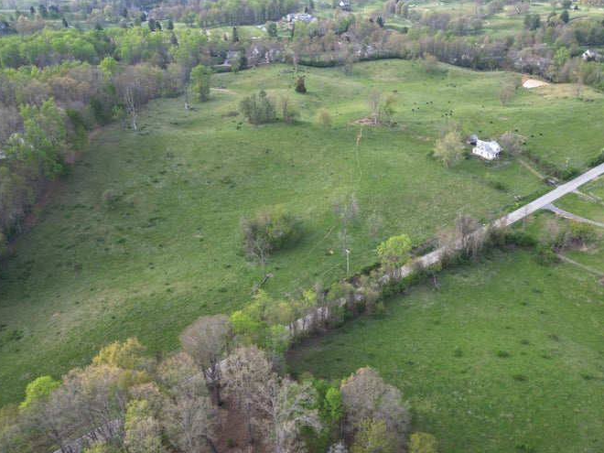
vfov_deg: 45.3
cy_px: 263
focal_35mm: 31
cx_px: 334
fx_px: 541
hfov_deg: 58.2
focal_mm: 6.72
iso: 100
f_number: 1.7
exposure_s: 1/240
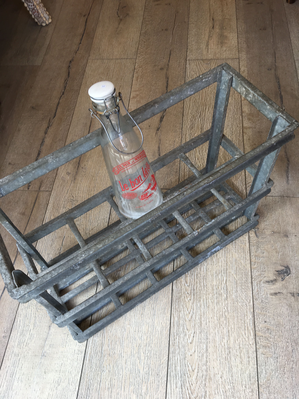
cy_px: 200
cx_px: 150
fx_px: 334
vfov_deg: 61.7
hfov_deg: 48.2
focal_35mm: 29
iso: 25
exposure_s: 1/50
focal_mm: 4.15
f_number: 2.2
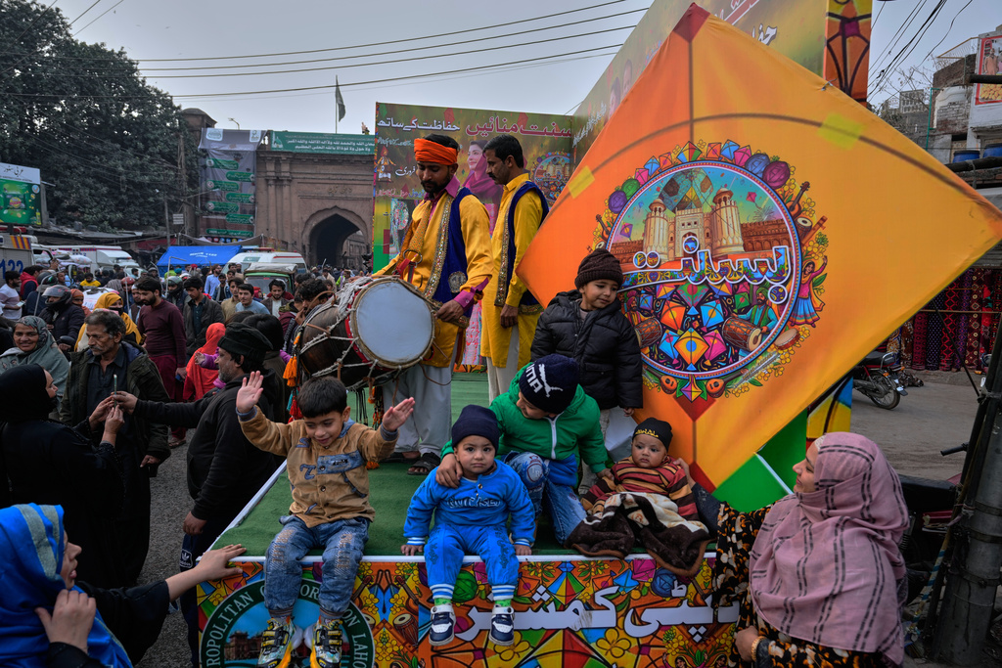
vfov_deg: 55.1
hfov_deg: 76.1
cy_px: 334
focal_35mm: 23
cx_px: 501
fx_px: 640
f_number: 4.5
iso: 400
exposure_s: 1/400
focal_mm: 23
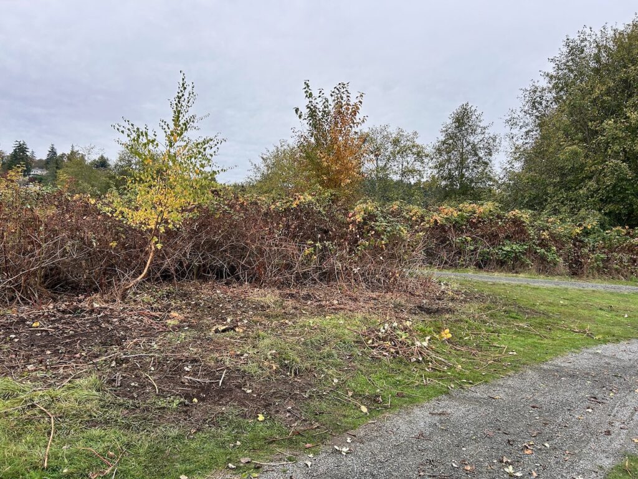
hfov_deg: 67.3
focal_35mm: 26
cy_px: 240
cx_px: 319
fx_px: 479
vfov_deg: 53.1
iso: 50
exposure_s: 1/513
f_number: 1.5
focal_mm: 5.7
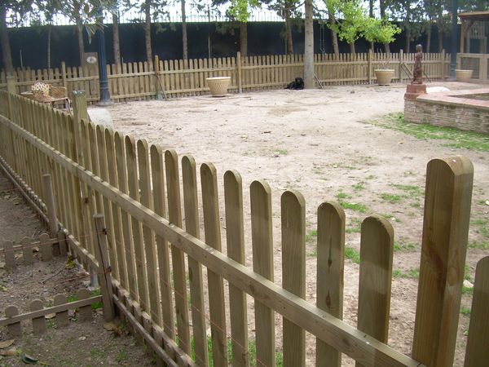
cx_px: 244
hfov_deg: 49.0
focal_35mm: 38
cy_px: 184
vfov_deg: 37.7
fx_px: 537
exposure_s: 1/115
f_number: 2.8
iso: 50
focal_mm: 6.3
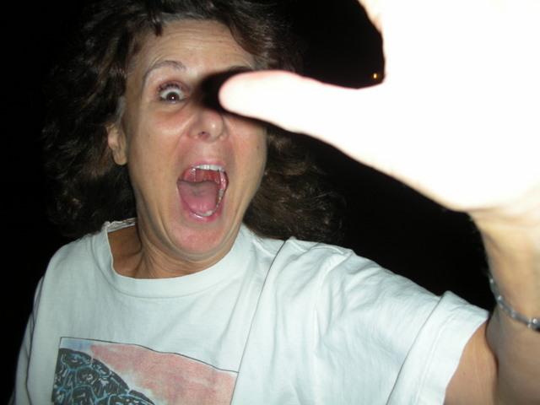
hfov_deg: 52.6
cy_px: 202
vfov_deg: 40.7
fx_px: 546
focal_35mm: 35
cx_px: 270
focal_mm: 5.8
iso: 50
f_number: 2.8
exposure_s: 1/60
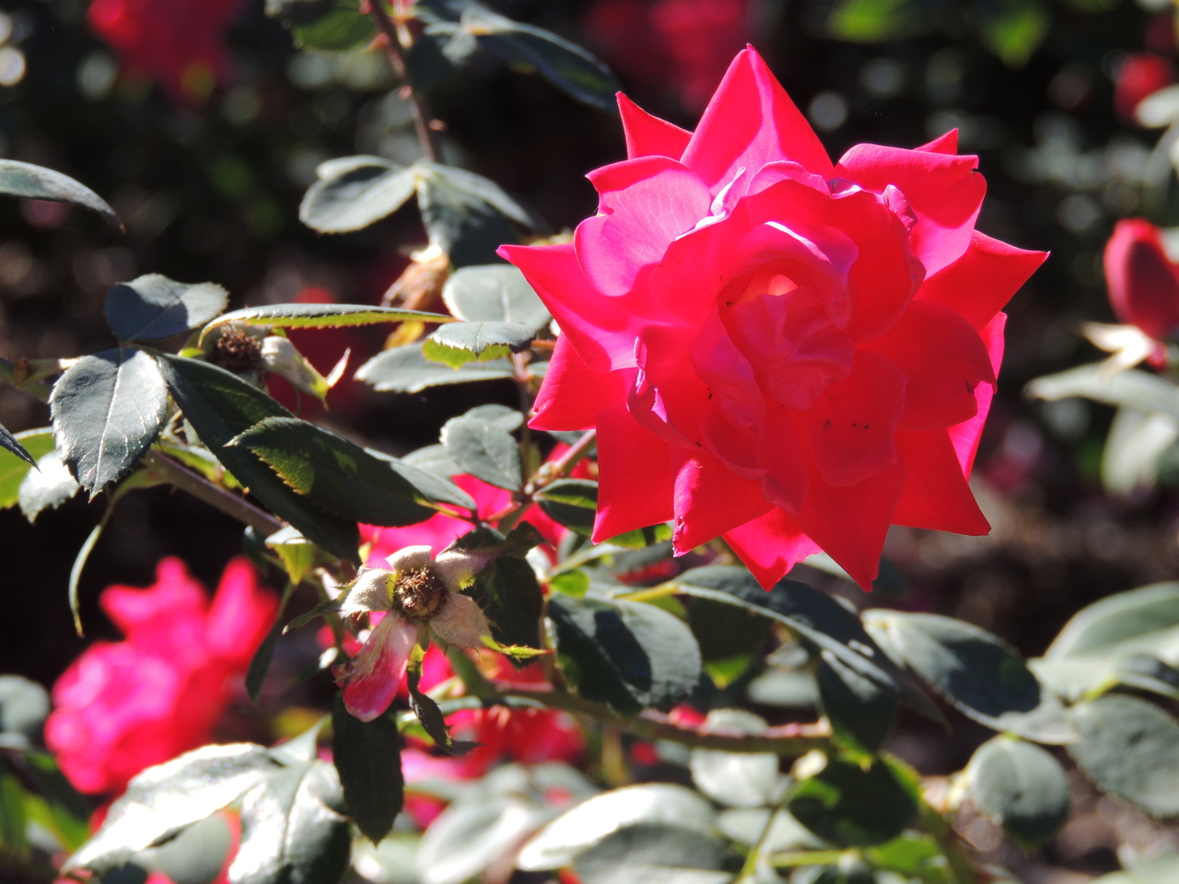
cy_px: 442
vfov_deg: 7.4
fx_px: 6812
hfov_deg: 9.9
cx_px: 590
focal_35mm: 200
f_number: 4.6
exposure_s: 1/200
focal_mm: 35.6
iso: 100
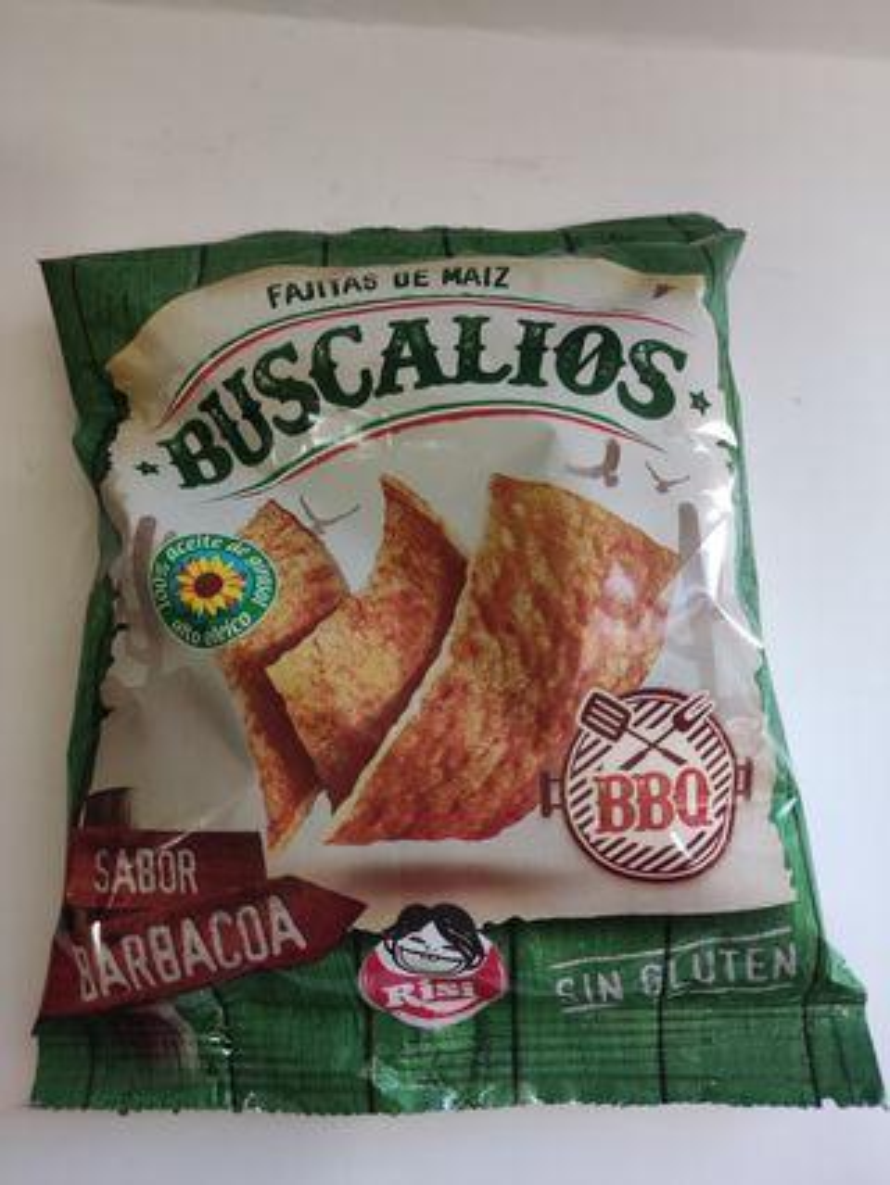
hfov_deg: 53.1
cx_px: 445
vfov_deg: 67.3
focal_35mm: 26
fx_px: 890
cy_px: 592
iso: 421
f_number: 1.79
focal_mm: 4.74
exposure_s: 1/50
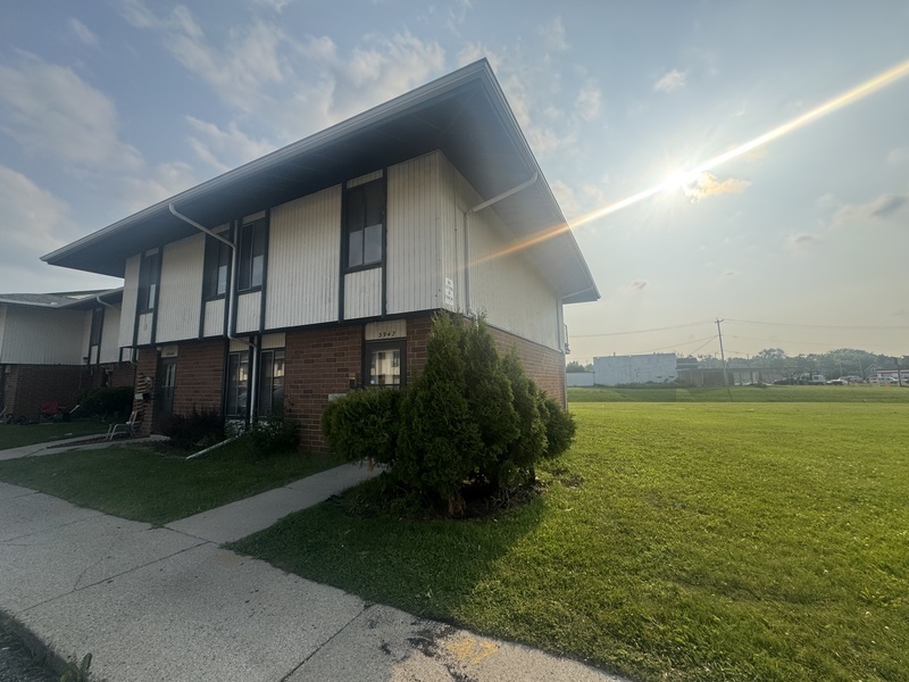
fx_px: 368
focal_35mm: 14
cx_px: 454
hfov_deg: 102.1
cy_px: 341
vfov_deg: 85.7
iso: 50
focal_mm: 2.22
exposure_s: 1/2415
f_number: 2.2
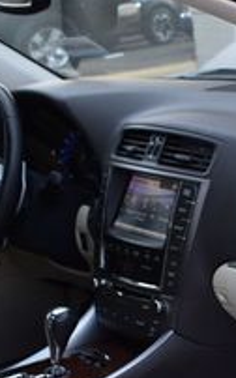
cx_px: 258
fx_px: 1047
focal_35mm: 102
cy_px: 352
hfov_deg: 12.6
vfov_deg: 20.0
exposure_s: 1/60
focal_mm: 21
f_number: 8
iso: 400
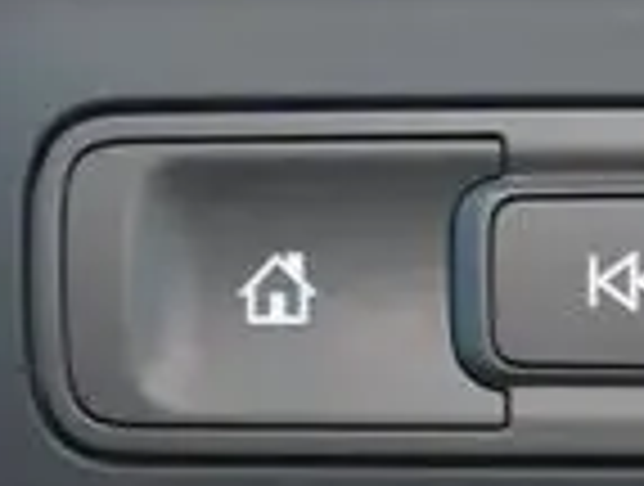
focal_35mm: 206
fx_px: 3842
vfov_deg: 6.7
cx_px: 961
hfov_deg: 9.3
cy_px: 1354
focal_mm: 20
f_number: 4.5
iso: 400
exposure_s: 1/100
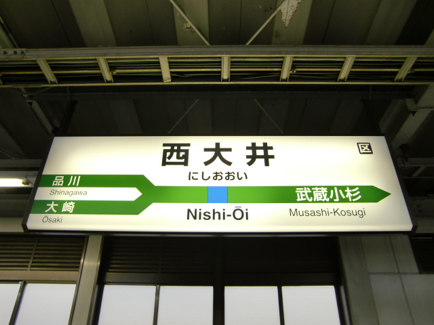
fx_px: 351
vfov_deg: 49.7
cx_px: 217
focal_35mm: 28
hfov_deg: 63.4
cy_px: 162
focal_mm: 4.9
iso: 80
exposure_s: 1/60
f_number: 2.6
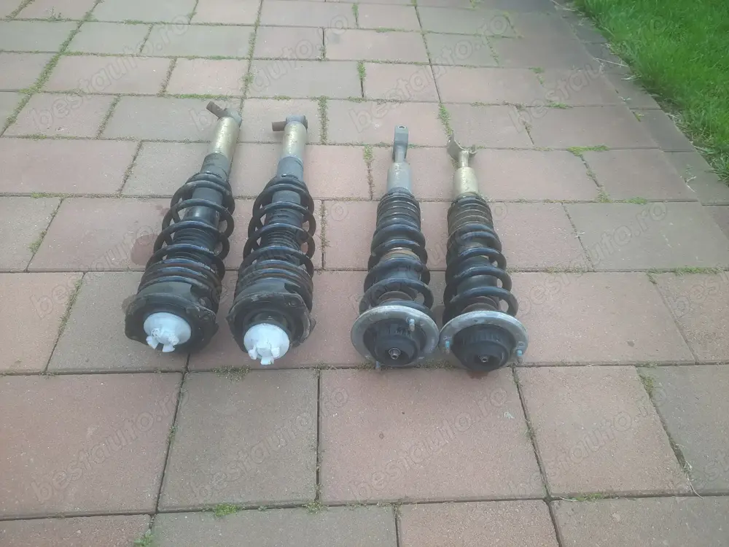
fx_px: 526
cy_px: 274
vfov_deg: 54.9
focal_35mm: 25
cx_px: 364
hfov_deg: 69.4
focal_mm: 4.6
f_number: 2
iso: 50
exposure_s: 1/100
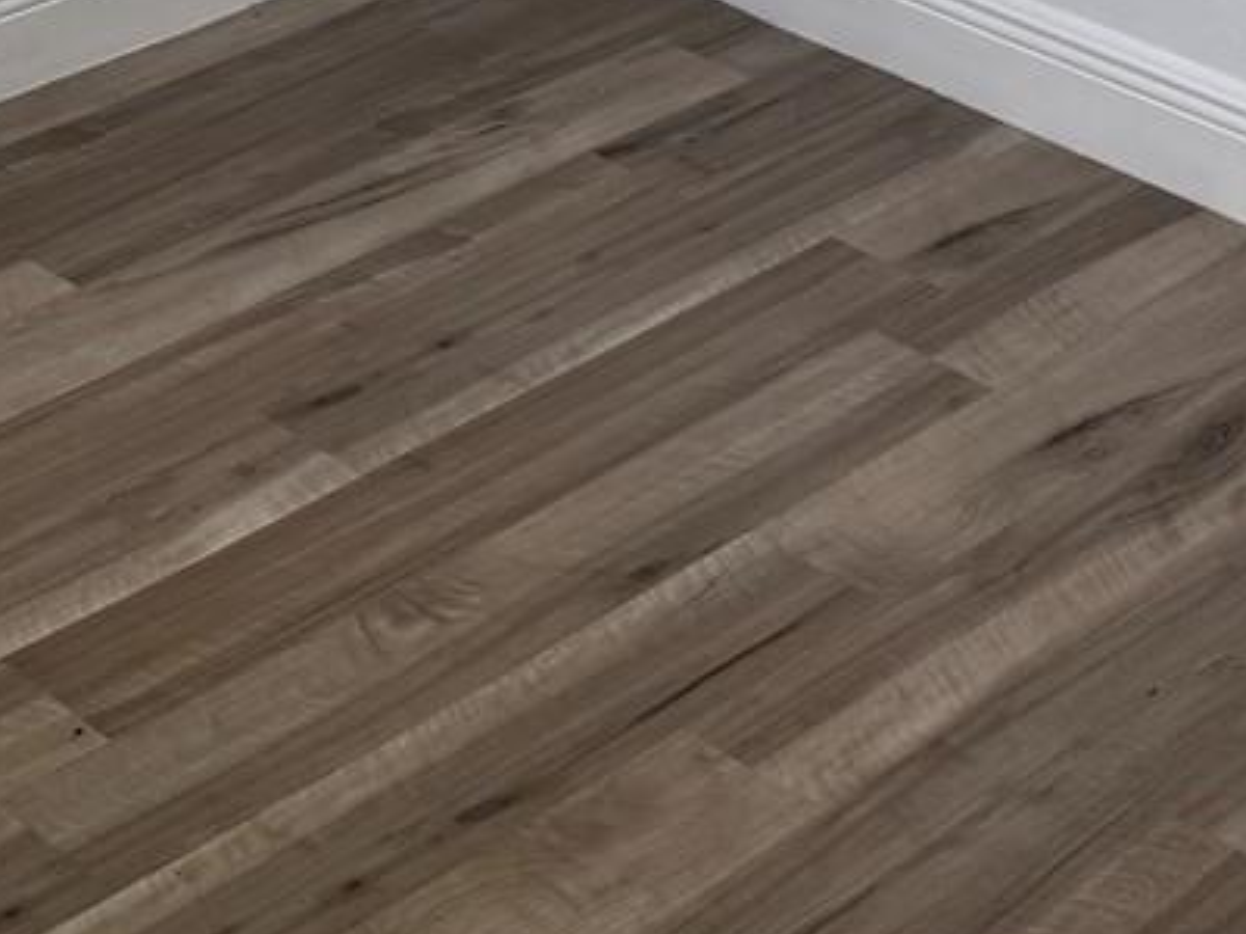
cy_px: -794
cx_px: 878
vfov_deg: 13.6
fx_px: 3456
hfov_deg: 20.3
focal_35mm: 96
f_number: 1.78
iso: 80
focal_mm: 6.76
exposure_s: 1/347
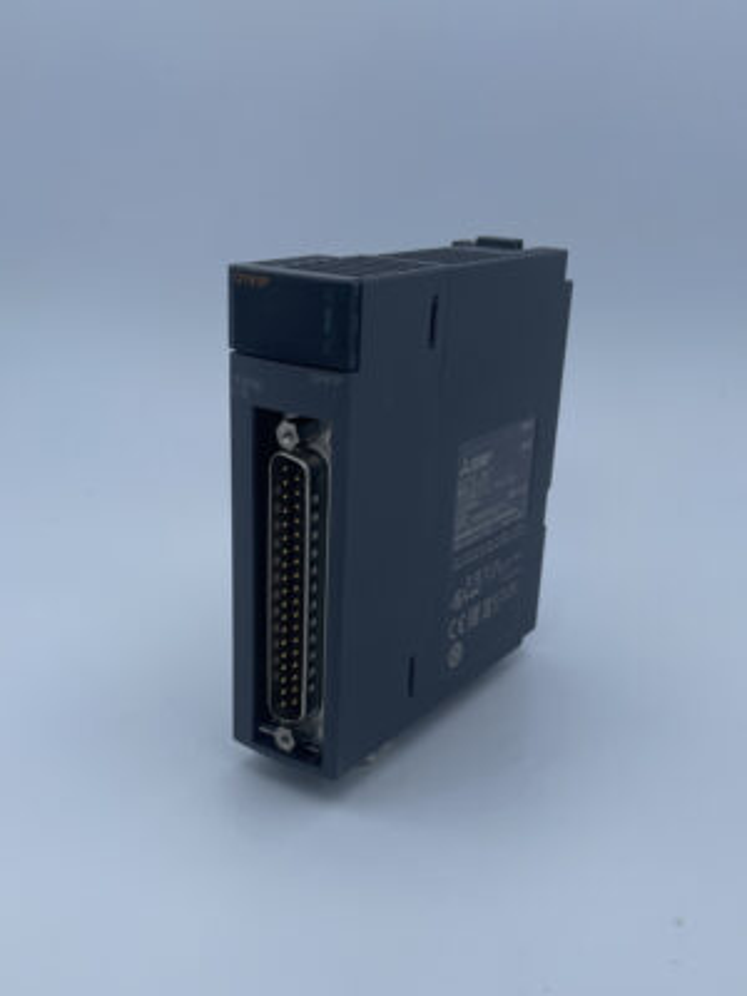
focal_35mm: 26
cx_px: 374
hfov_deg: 53.1
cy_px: 498
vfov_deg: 67.3
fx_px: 748
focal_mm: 4.2
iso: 32
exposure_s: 1/2020
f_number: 1.6
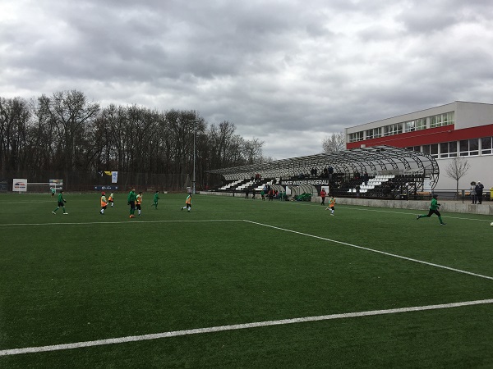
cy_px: 184
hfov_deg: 61.7
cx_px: 246
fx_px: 413
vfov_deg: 48.2
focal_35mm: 29
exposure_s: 1/439
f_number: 2.2
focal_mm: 4.15
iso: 32
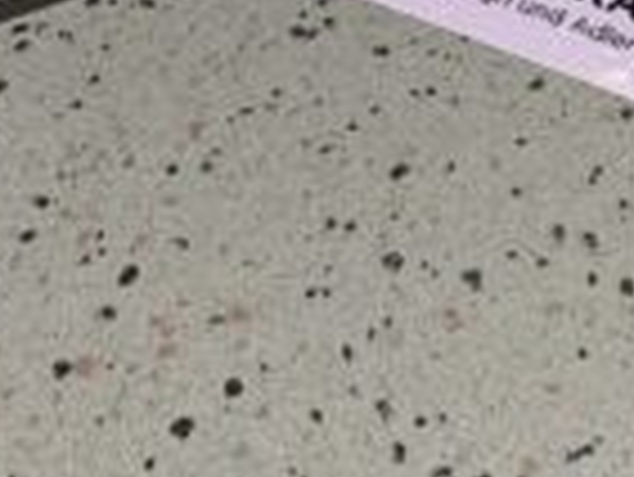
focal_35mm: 120
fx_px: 2200
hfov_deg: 16.1
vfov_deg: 11.9
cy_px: -225
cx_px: 607
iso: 32
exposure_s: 1/100
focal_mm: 4.25
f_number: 1.8
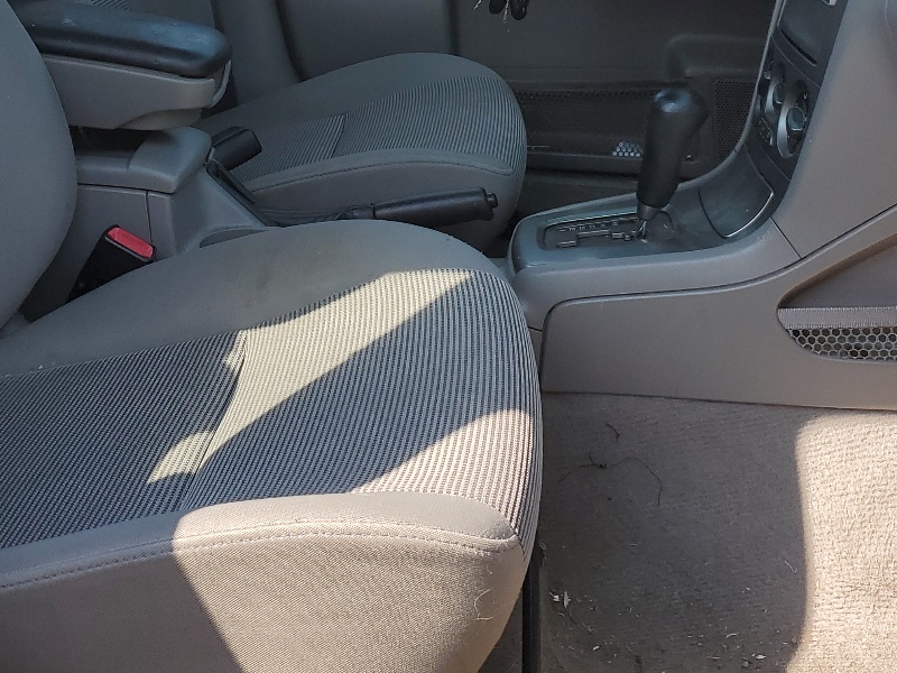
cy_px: 90
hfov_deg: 36.8
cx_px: 395
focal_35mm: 52
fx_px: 1347
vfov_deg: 27.2
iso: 50
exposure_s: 1/909
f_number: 1.5
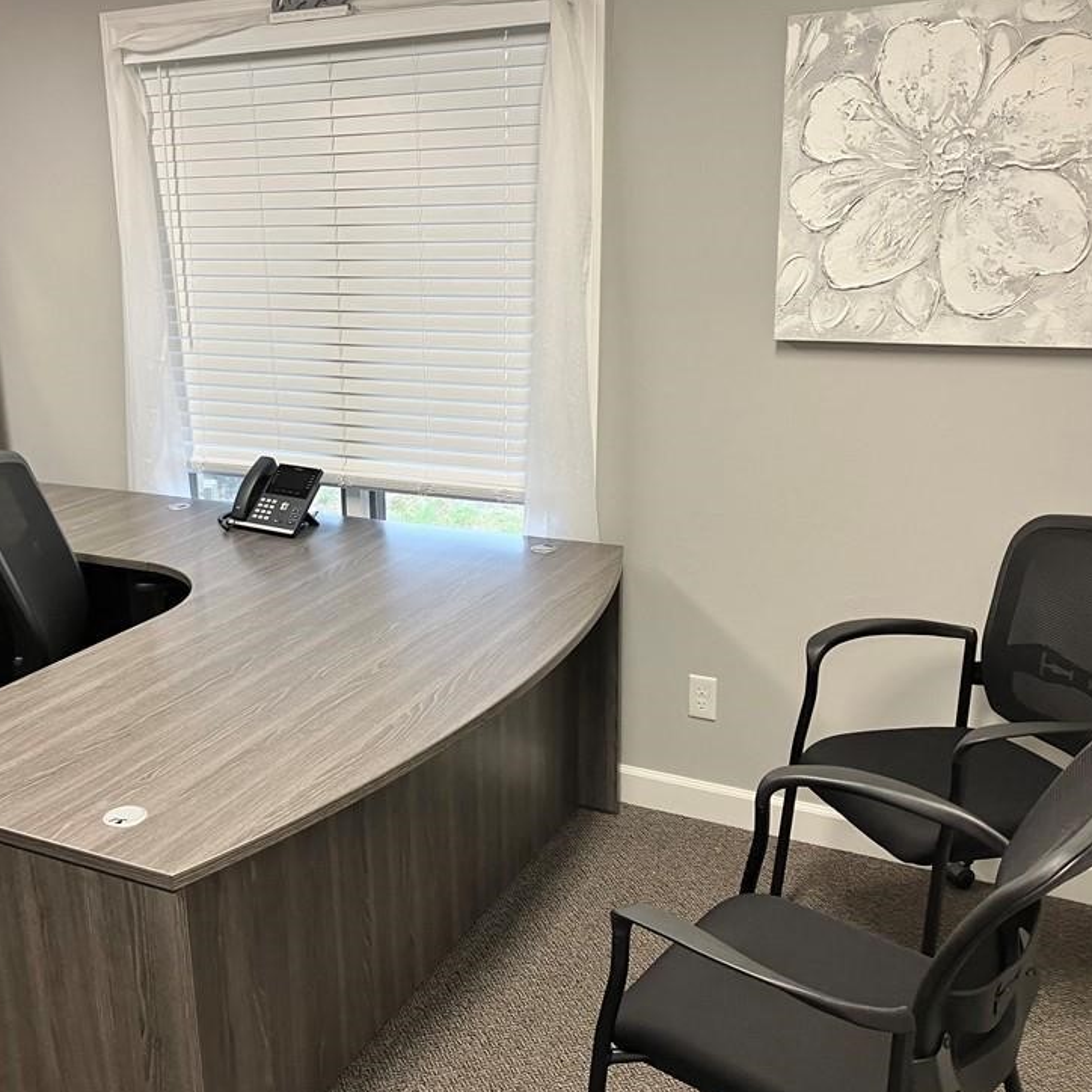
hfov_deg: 46.6
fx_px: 1249
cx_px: 386
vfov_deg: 47.2
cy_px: 548
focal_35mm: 35
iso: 64
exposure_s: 1/60
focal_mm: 3.99
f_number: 1.8
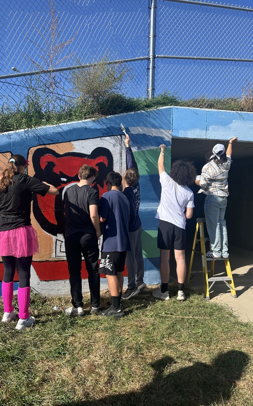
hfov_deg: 44.5
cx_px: 122
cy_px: 201
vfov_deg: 66.5
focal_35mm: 28
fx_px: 309
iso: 50
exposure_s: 1/2632
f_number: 1.5
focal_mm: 5.7
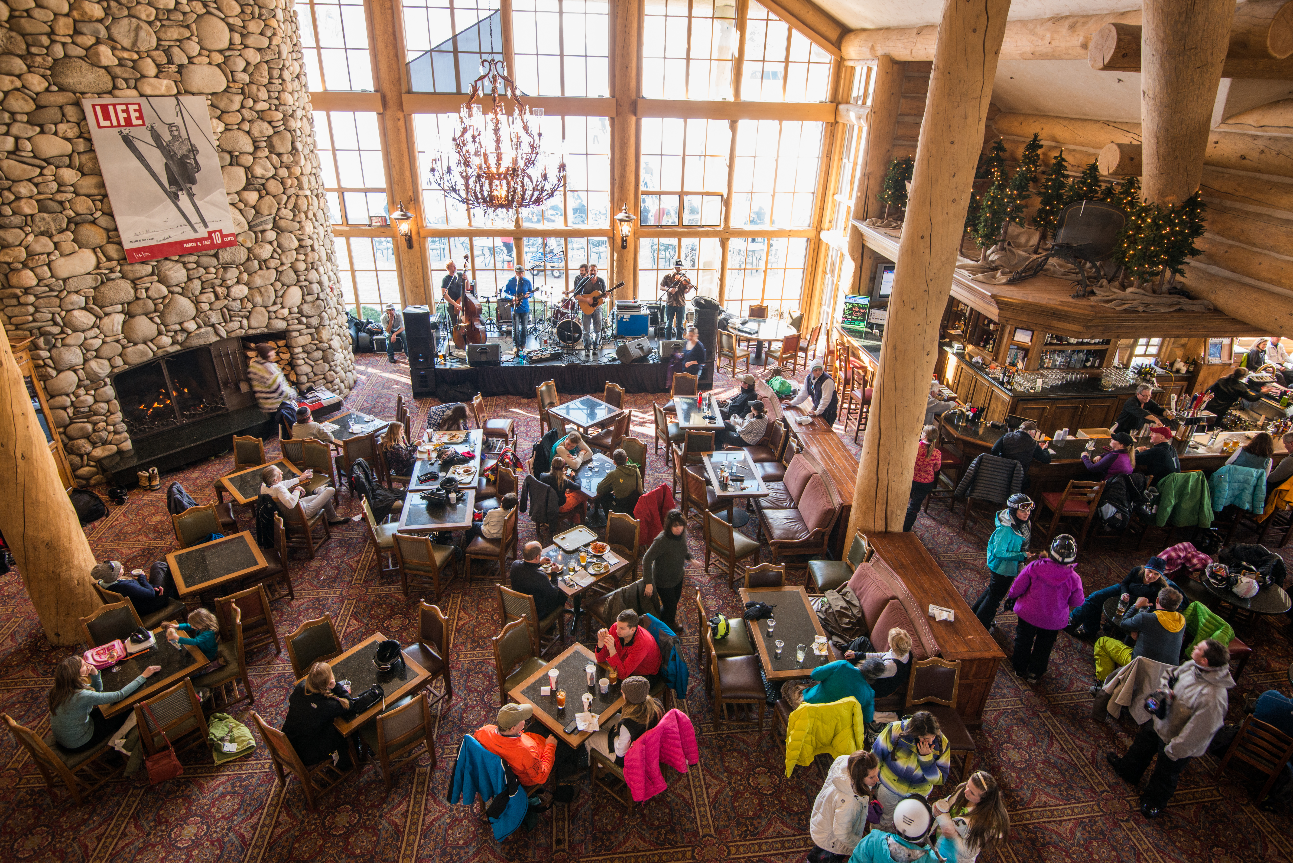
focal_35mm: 20
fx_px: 719
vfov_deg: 62.0
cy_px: 432
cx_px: 646
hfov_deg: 84.0
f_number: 5.6
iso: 400
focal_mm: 20
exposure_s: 1/15
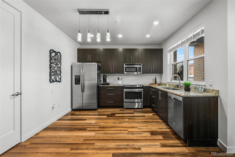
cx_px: 118
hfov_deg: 96.7
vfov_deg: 73.7
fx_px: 104
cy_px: 78
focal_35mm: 16
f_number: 8
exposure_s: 1/4
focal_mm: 16
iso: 640
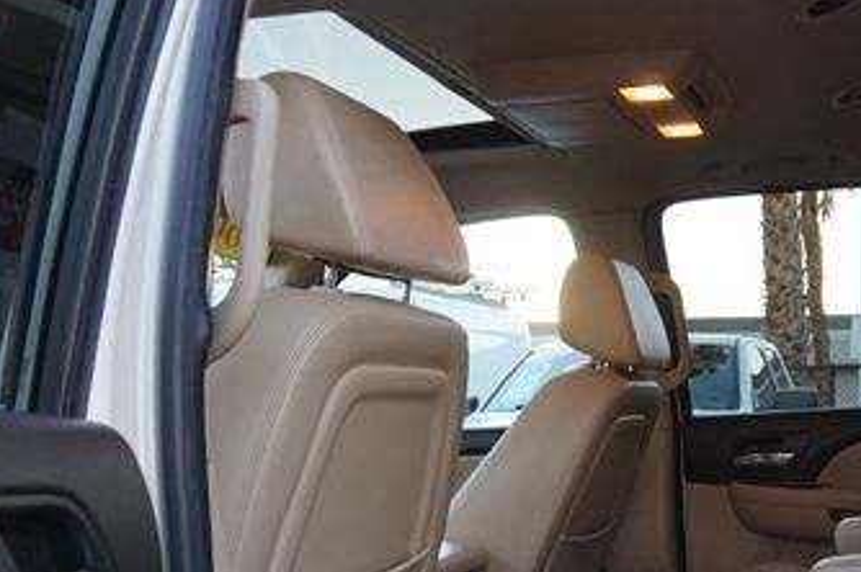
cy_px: 482
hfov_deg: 40.6
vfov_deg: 28.4
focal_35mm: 46
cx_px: 717
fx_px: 1099
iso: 200
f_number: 4
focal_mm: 16
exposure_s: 1/60
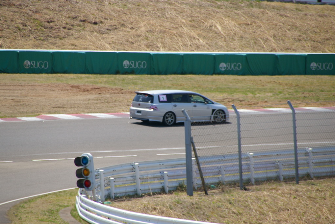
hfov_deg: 5.5
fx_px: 3508
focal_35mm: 377
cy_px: 112
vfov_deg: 3.6
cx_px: 168
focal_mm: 250
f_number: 8
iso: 200
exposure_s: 1/500
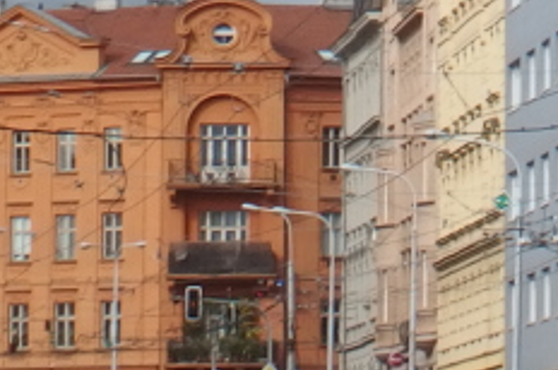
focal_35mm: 348
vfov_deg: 3.9
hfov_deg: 5.7
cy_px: 141
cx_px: 1282
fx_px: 5386
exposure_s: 1/640
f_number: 5.6
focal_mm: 11.1
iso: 100
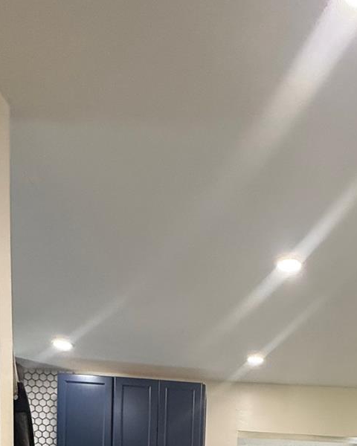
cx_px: 260
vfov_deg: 37.6
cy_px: 546
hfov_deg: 41.2
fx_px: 462
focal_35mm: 35
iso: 320
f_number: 2.2
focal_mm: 2.22
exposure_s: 1/60
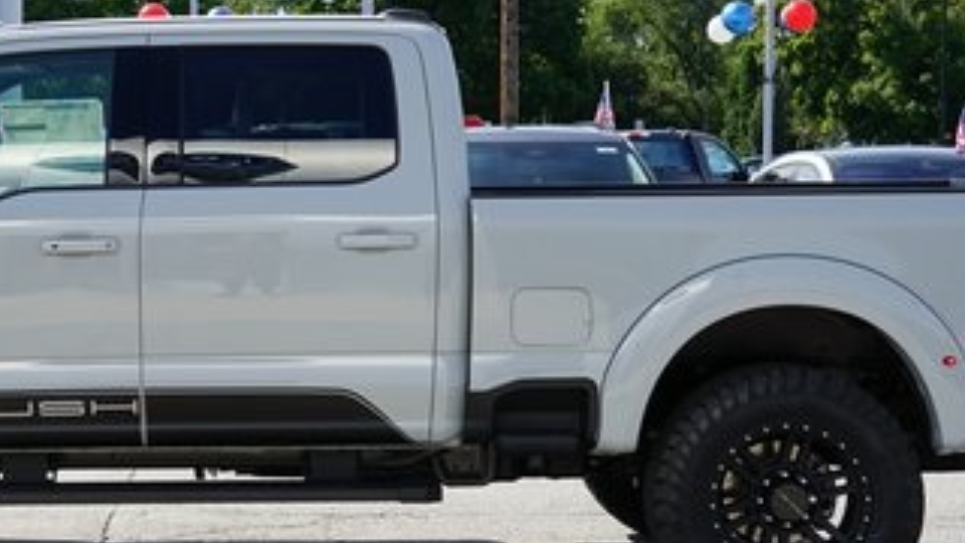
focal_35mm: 86
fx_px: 2201
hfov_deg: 24.5
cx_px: 256
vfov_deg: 14.1
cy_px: 252
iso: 100
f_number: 13
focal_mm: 41
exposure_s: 1/80
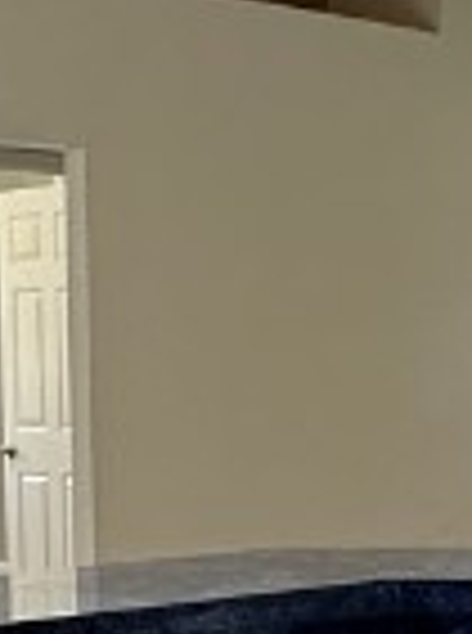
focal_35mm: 102
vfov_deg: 18.8
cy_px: 638
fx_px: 1863
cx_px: 414
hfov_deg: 14.3
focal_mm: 2.22
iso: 250
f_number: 2.2
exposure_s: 1/120
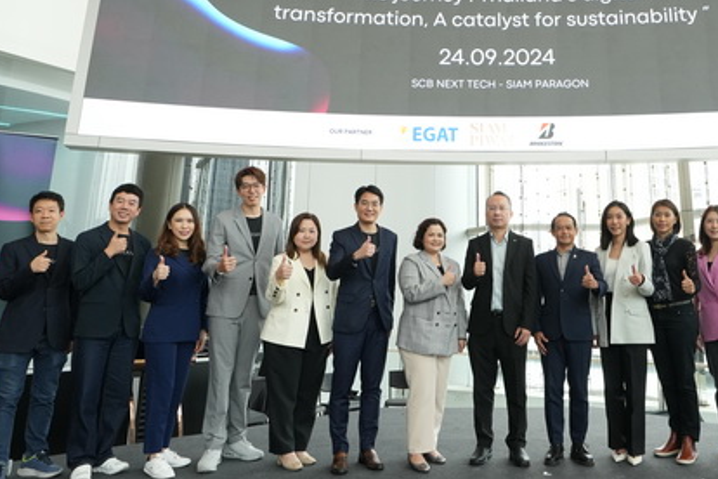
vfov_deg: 44.2
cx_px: 472
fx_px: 578
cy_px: 154
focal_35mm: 29
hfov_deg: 62.3
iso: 1600
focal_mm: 16
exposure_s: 1/200
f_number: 7.1
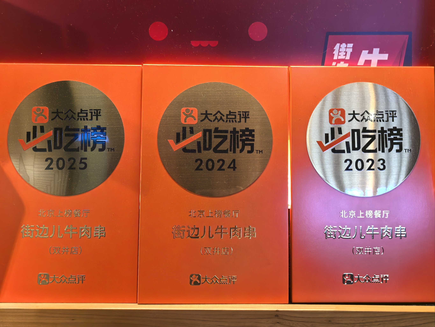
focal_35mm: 34
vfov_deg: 41.8
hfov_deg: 54.0
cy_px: 164
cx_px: 218
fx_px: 427
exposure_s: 1/50
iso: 250
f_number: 2
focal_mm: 5.75
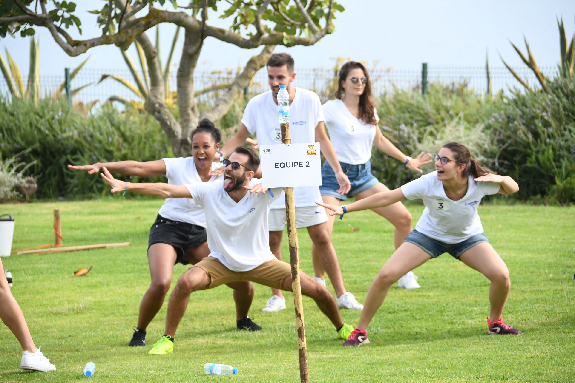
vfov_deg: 6.8
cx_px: 288
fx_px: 3226
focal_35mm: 202
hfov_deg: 10.2
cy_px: 192
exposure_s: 1/1000
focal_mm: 135
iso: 640
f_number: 5.6
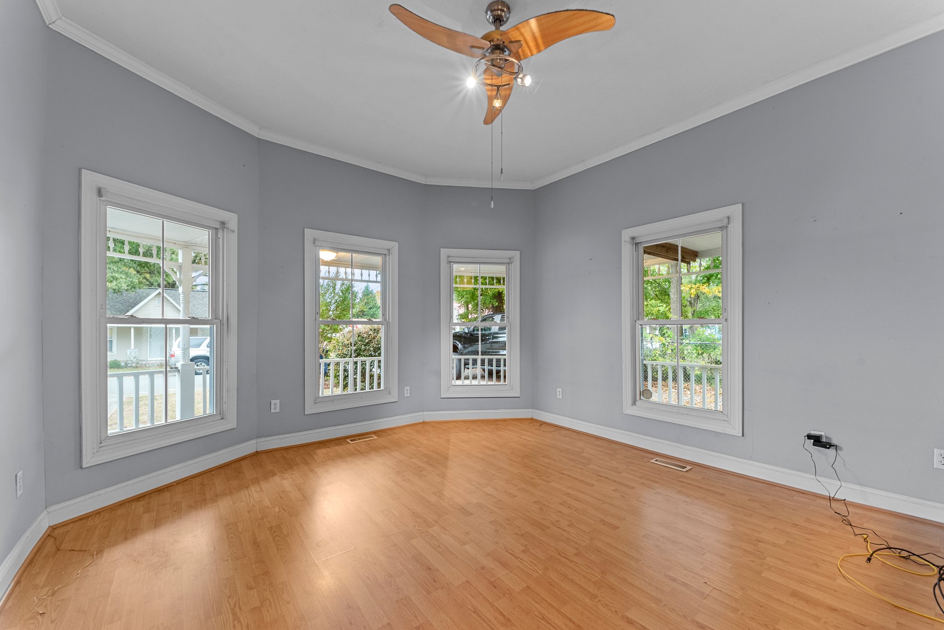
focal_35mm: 14
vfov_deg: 81.3
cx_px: 472
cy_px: 315
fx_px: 367
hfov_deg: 104.2
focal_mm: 14
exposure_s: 1/3
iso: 800
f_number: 8
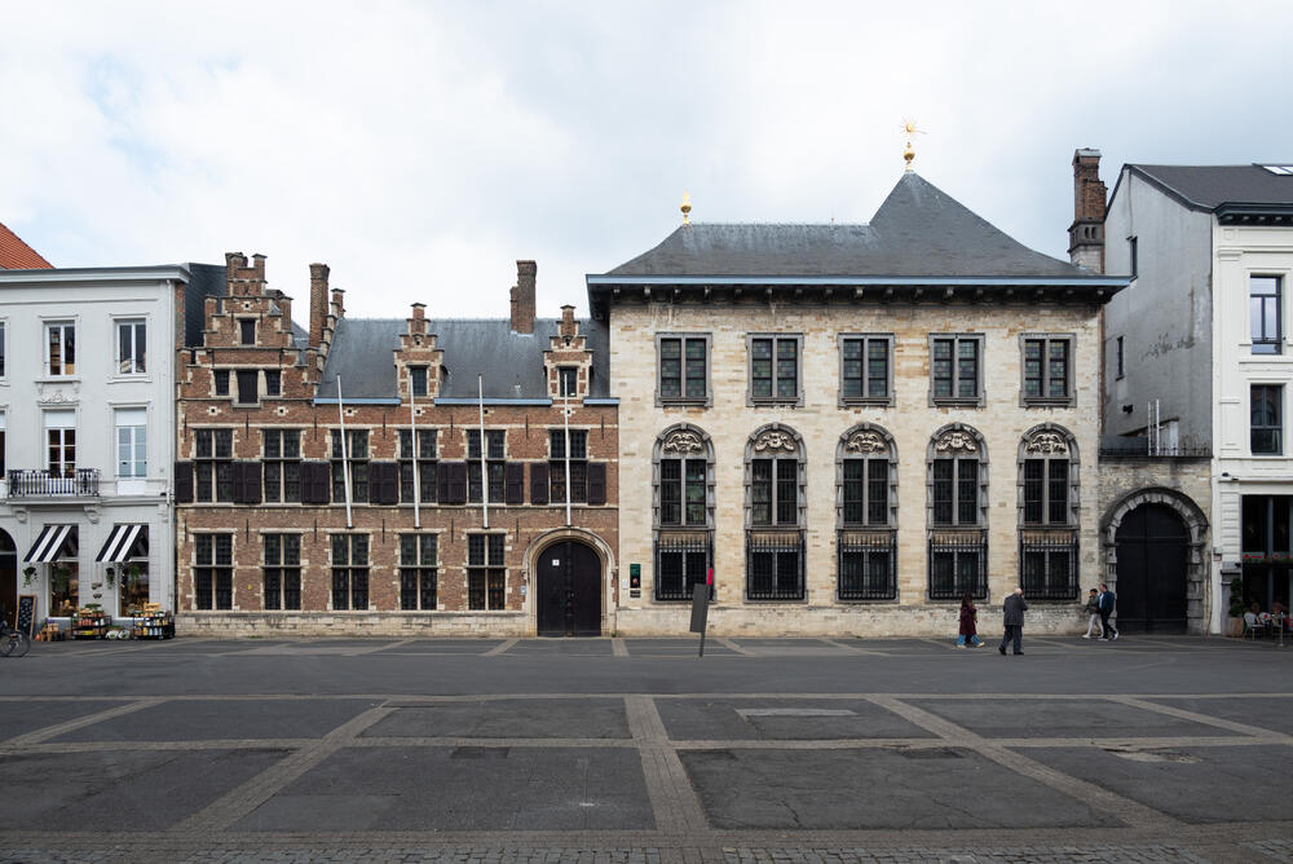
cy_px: 432
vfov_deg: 53.2
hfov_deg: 73.7
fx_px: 862
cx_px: 646
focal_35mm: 24
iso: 100
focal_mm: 24
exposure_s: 1/125
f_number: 8
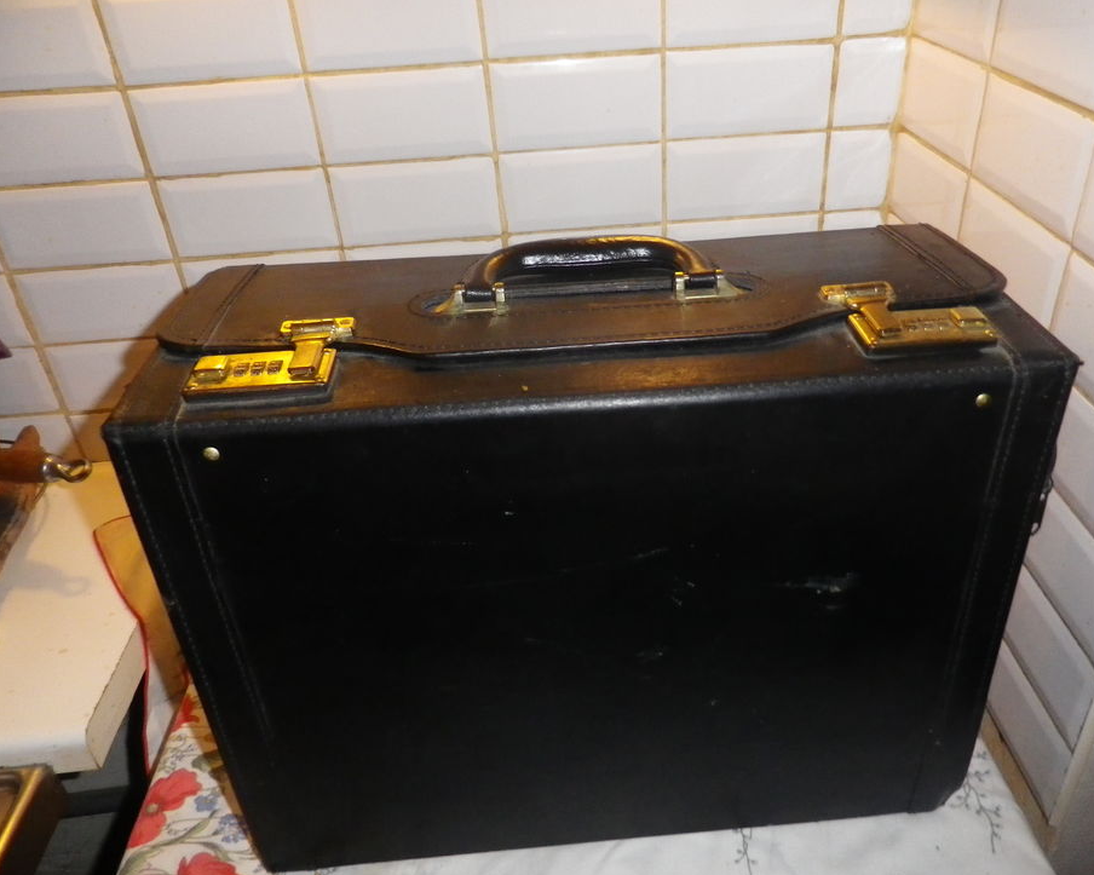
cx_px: 600
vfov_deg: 53.2
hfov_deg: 63.9
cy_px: 443
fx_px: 874
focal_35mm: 27
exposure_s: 1/50
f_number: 3.5
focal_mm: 4.5
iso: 400
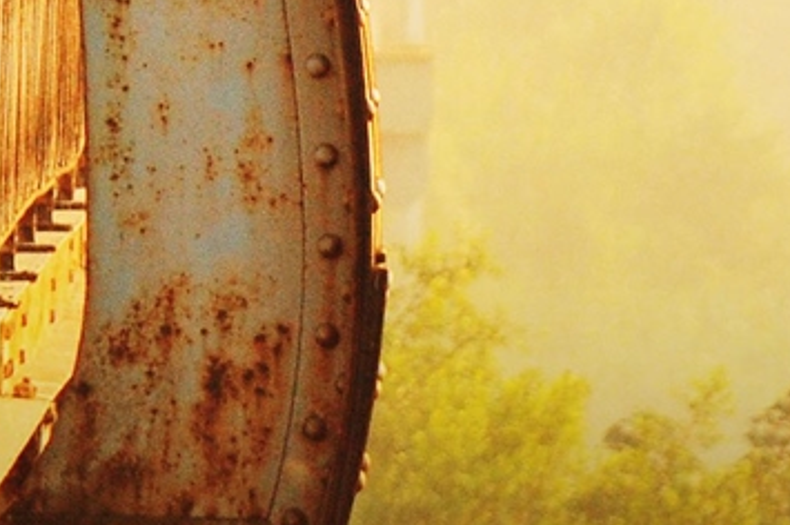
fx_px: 25011
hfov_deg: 1.8
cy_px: -596
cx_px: -766
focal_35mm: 1141
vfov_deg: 1.2
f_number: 6.3
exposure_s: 1/200
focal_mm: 135
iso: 400
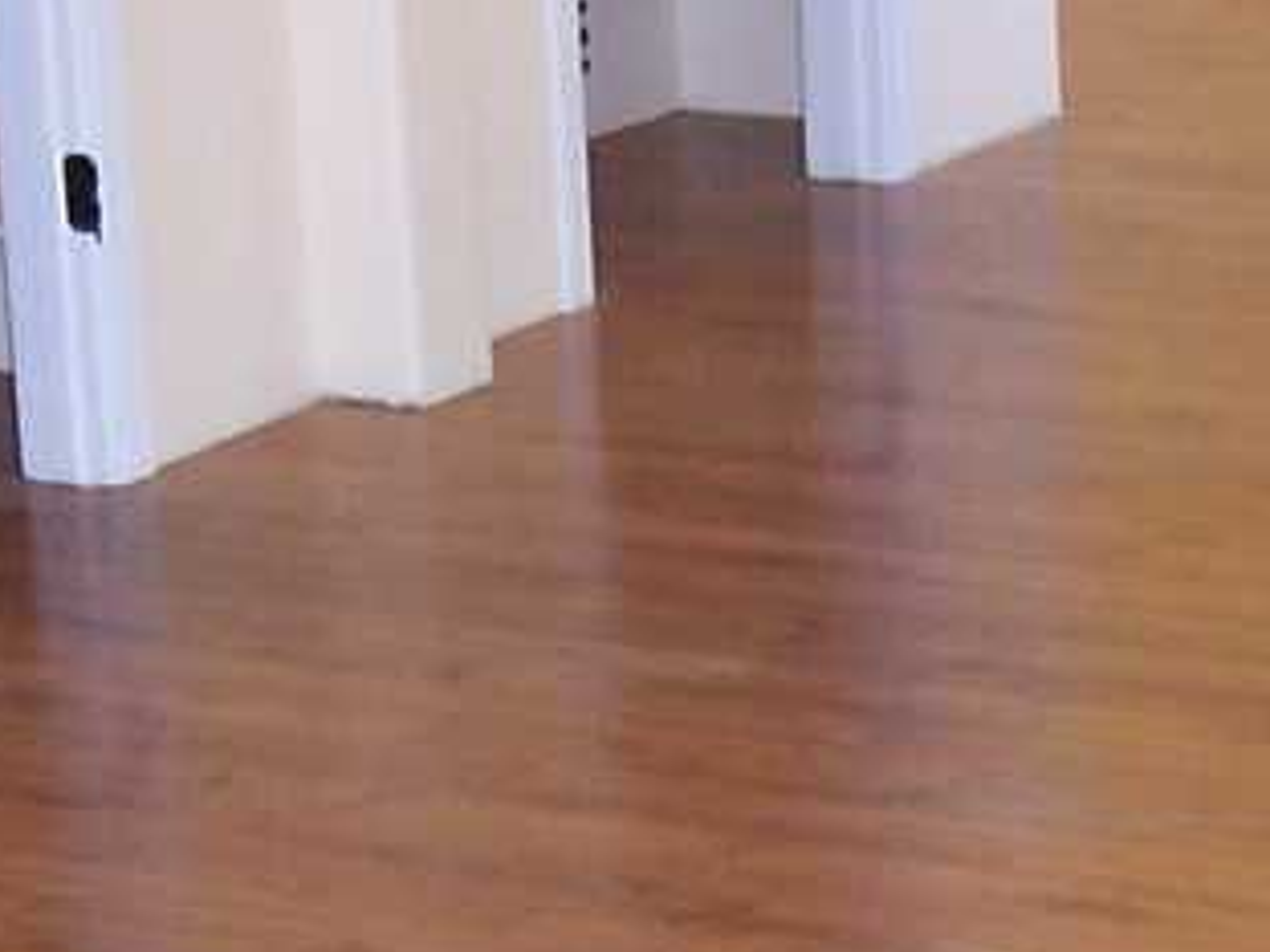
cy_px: 891
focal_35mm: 141
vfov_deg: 10.5
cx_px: 535
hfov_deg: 14.0
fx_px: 5173
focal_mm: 5.5
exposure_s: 1/60
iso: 140
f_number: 2.8
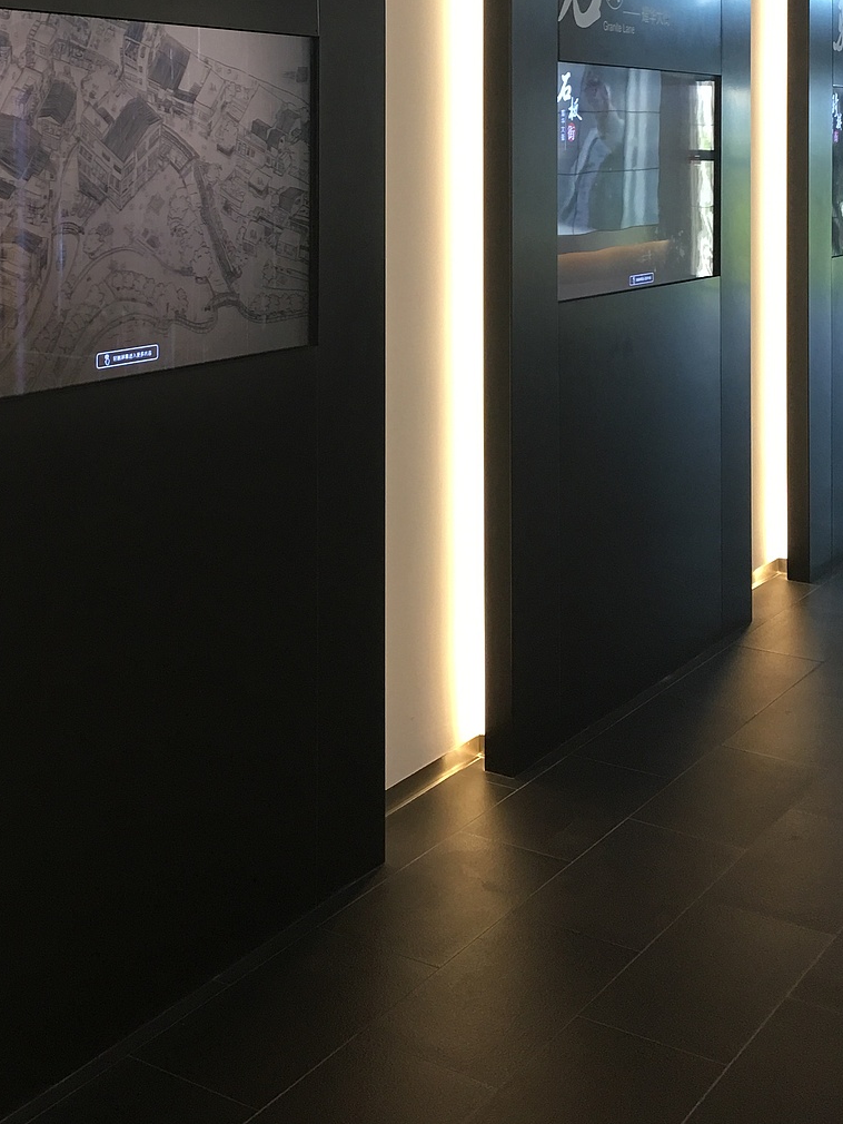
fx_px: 1590
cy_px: 179
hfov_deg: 29.5
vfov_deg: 37.1
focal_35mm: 49
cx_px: 295
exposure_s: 1/17
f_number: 2.2
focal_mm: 4.15
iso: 64
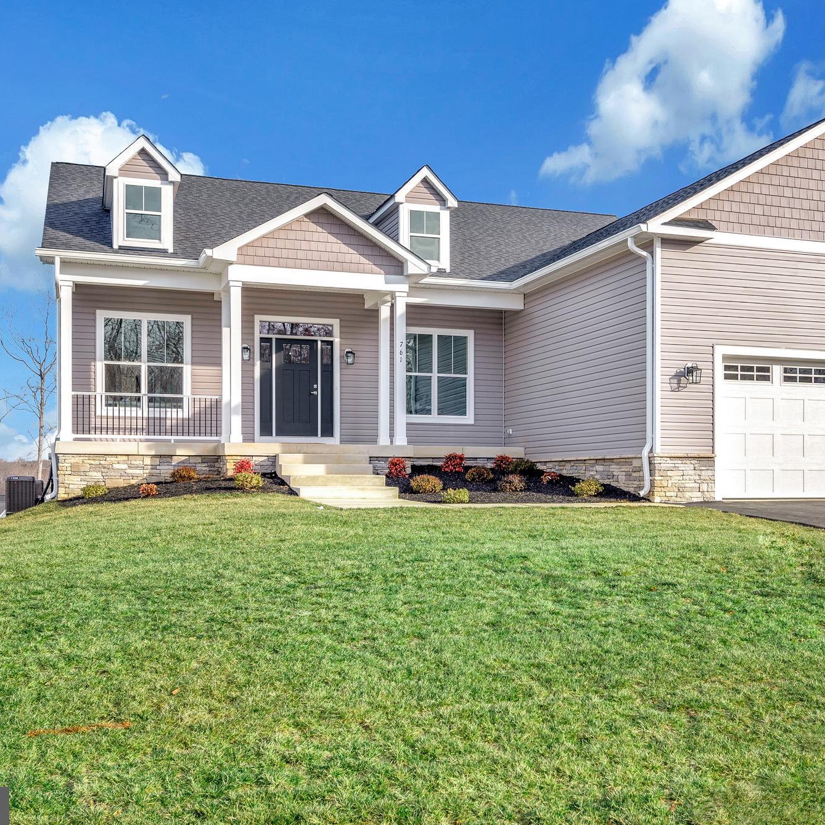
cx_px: 504
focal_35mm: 39
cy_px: 411
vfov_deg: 42.8
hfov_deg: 42.6
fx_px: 1052
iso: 100
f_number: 6.3
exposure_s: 1/320
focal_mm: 30
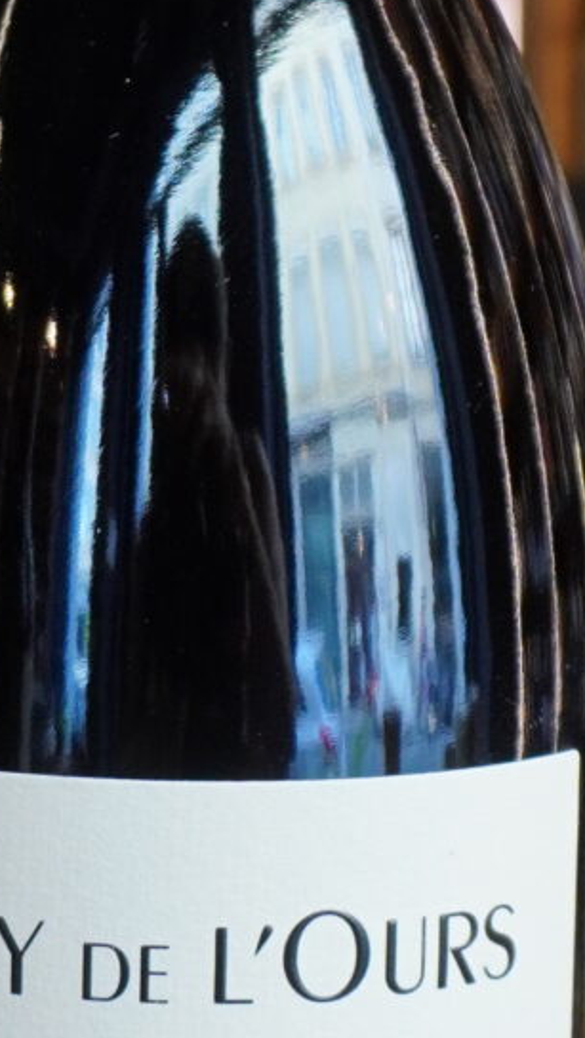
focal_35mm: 118
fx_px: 3251
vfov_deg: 18.0
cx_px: 165
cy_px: 200
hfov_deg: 10.3
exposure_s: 1/60
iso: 640
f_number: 4.5
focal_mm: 16
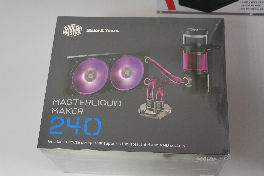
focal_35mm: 54
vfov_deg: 25.1
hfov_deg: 36.9
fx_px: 396
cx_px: 132
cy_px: 88
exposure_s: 1/100
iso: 6400
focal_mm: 36
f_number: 5.6
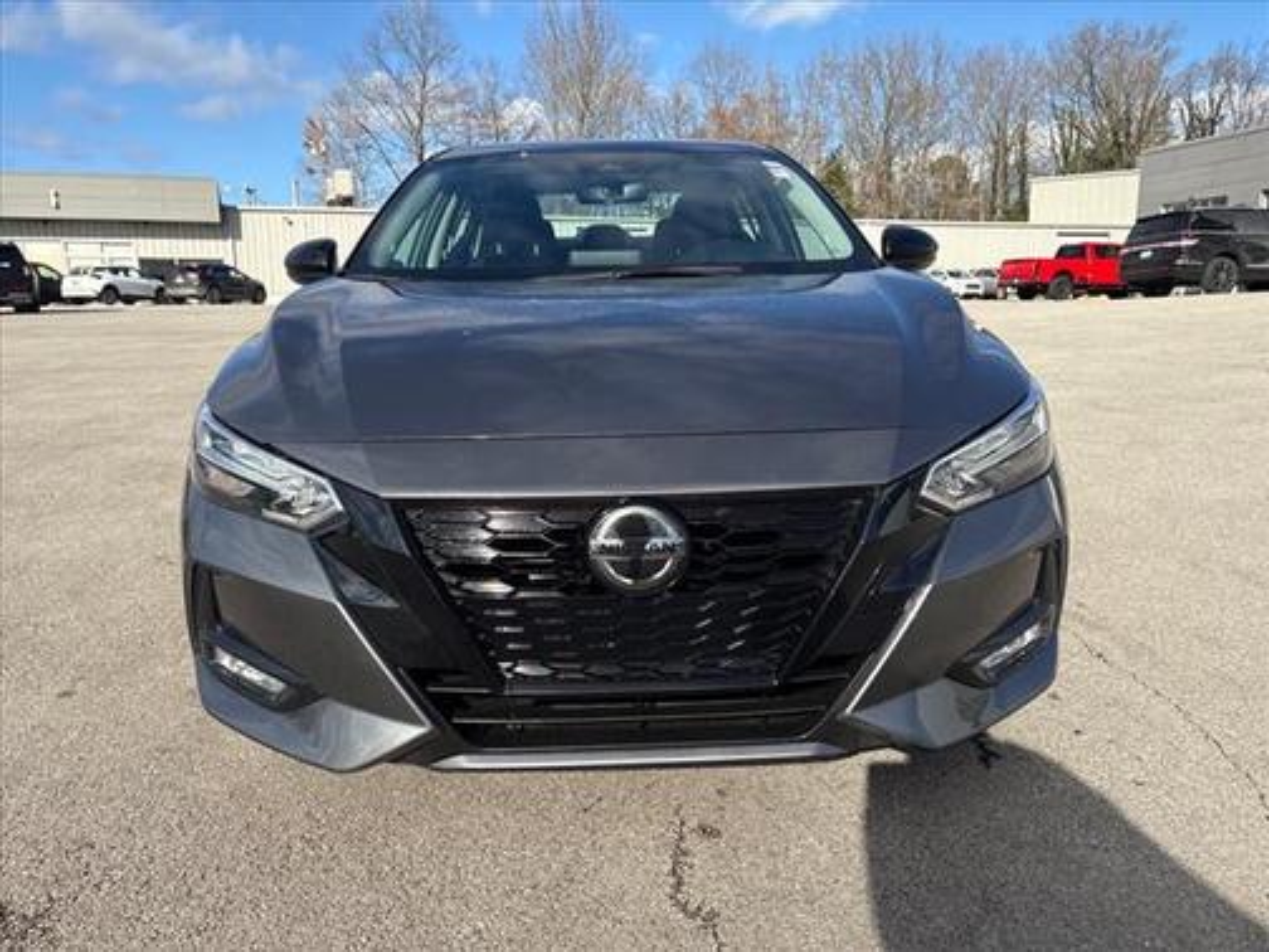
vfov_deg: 53.1
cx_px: 634
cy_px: 476
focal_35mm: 26
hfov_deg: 67.3
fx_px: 953
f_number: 1.6
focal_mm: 5.96
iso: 50
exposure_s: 1/2364
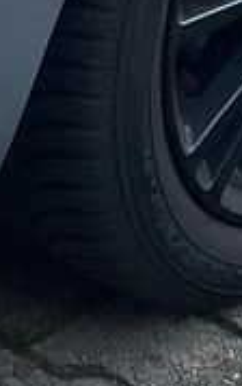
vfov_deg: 9.9
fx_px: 2098
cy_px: -354
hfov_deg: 6.5
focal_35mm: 199
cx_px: -108
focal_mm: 3
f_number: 1.8
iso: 25
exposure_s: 1/122
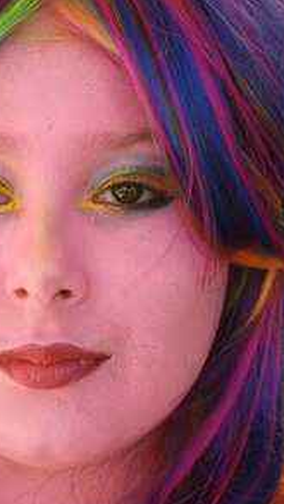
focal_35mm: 262
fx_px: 3505
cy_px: 359
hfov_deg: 4.6
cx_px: -17
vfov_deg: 8.2
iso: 100
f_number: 5
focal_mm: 20.6
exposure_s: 1/60
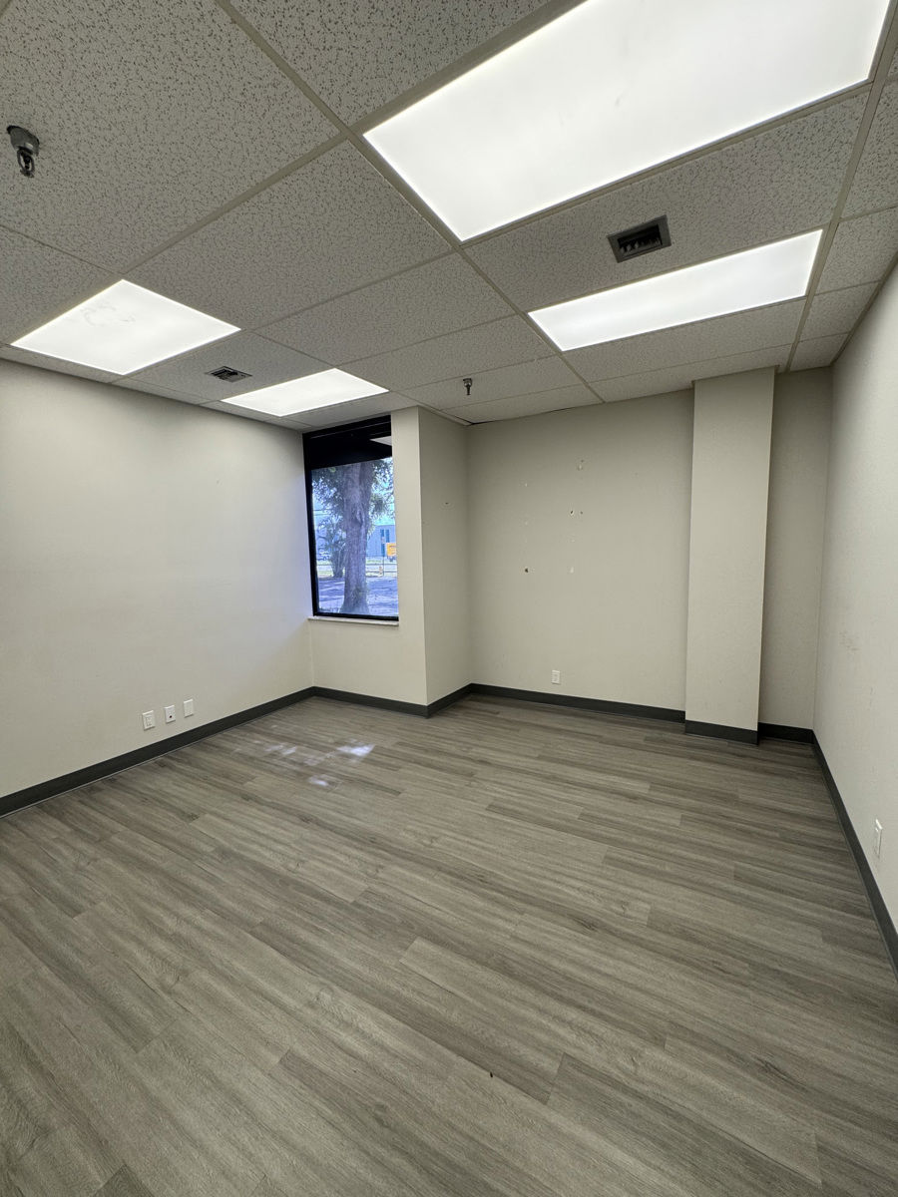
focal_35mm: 14
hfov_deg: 85.7
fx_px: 484
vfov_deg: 102.1
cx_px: 449
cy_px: 598
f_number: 2.2
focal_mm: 2.22
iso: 100
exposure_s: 1/120
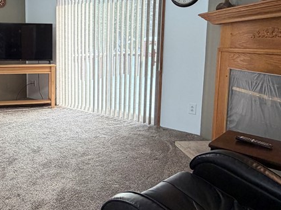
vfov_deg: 41.3
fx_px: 276
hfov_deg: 51.7
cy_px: 74
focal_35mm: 34
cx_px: 71
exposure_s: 1/120
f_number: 2.2
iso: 200
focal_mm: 2.22
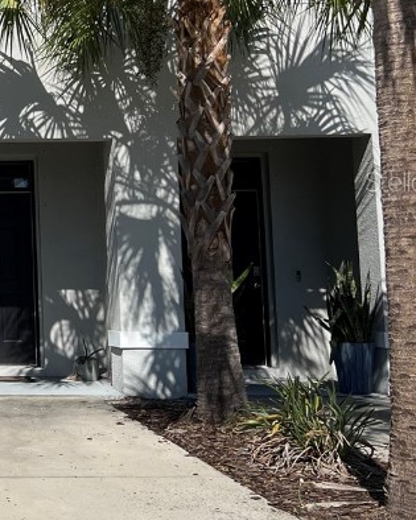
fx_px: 1016
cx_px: -186
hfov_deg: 20.3
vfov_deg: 28.6
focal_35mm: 66
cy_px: 181
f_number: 1.5
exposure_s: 1/6993
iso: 50
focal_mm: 5.7
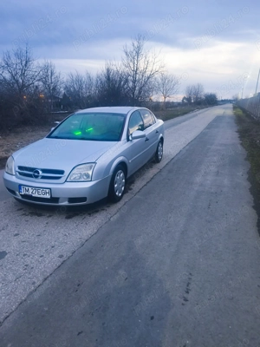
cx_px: 130
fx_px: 230
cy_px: 174
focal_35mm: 23
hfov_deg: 58.9
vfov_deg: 73.9
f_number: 1.65
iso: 1600
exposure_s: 1/33.3
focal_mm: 6.18
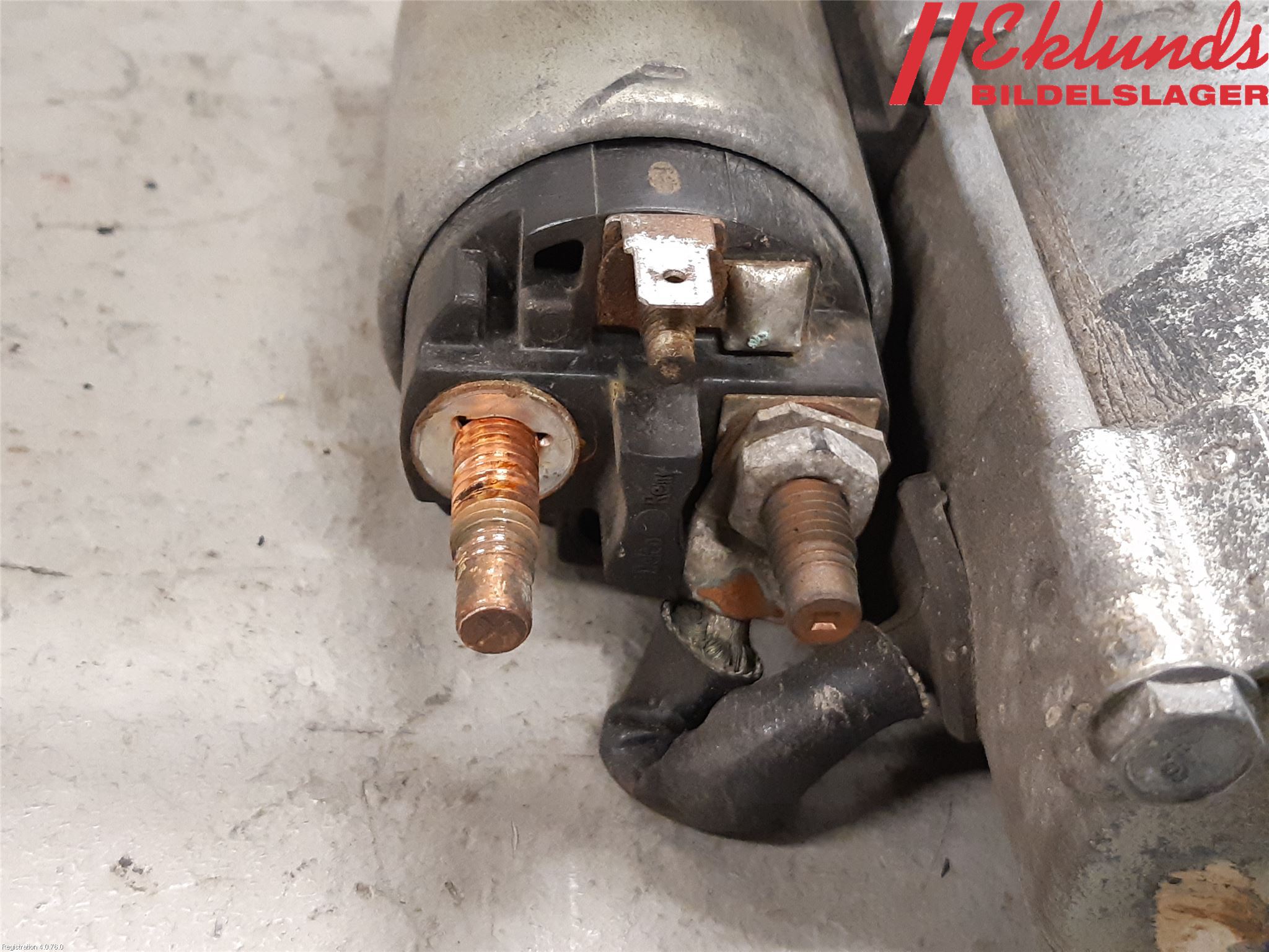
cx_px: 634
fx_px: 953
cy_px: 476
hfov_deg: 67.3
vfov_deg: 53.1
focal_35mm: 26
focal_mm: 3.93
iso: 320
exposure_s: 1/50
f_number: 1.7
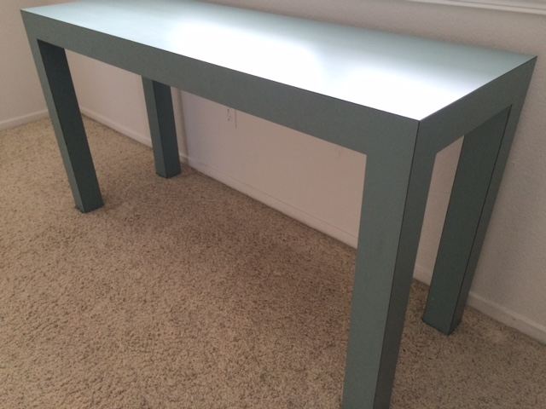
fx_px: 457
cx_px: 273
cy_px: 204
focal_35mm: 29
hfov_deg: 61.7
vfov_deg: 48.2
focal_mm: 4.15
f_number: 2.2
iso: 100
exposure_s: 1/30
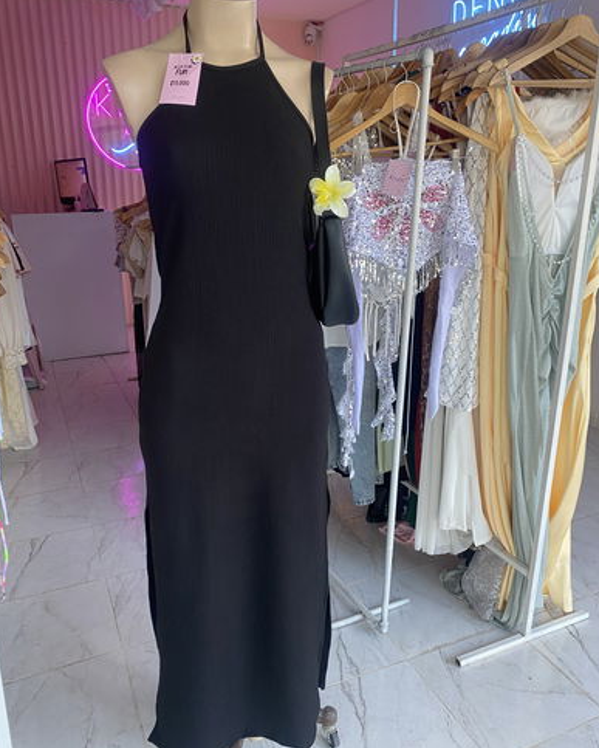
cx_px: 303
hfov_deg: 51.6
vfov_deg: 62.2
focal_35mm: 28
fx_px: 620
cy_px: 385
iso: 80
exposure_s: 1/50
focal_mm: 4.25
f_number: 1.8
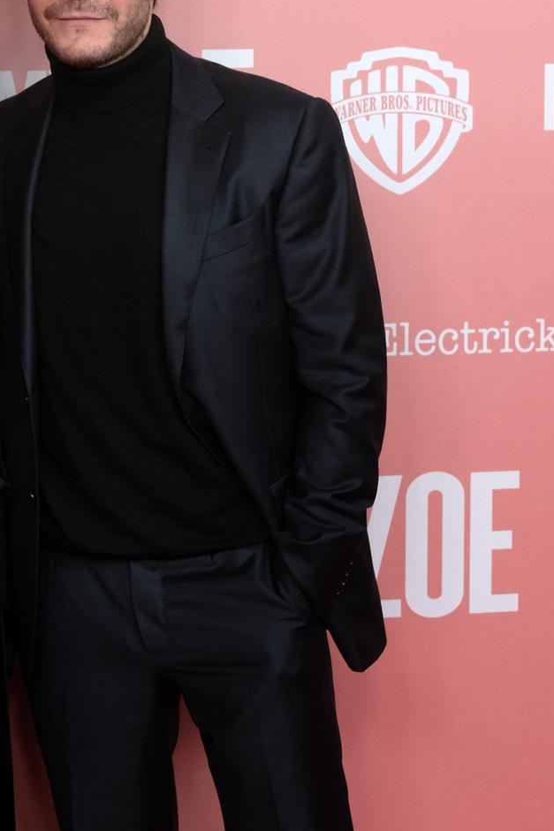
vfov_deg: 13.4
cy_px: 567
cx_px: 27
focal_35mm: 153
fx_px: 3533
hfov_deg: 8.9
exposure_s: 1/125
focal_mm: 50
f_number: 4.5
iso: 320
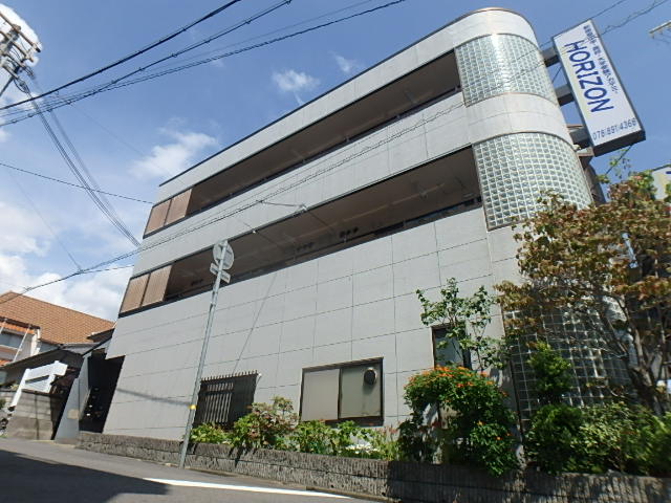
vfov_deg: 63.4
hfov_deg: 79.0
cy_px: 252
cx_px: 336
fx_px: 407
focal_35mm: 21
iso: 125
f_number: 6
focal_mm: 3.7
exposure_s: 1/640
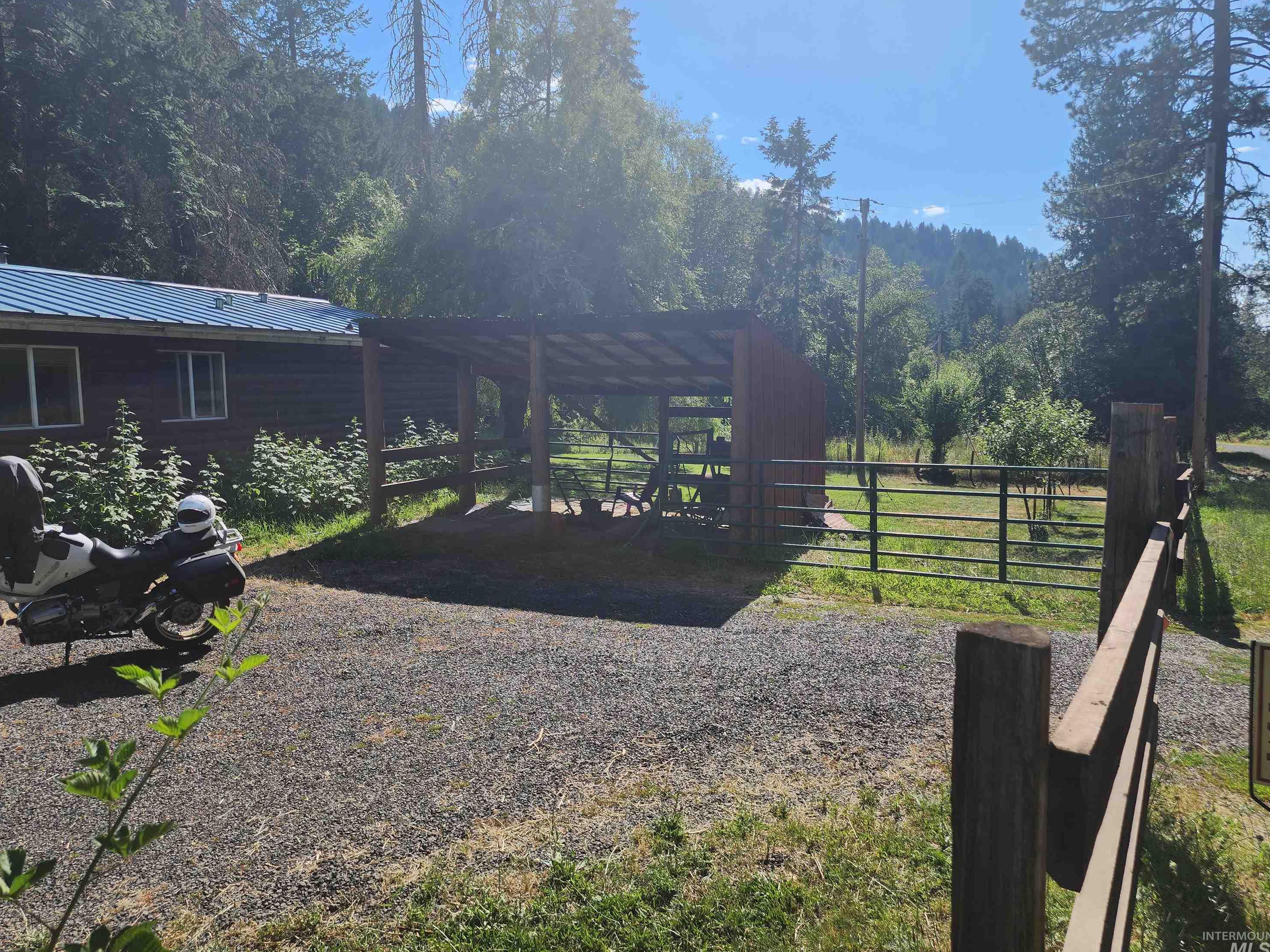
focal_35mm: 24
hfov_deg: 71.6
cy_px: 484
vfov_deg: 56.8
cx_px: 640
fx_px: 881
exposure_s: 1/1000
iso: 12
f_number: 1.8
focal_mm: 6.4
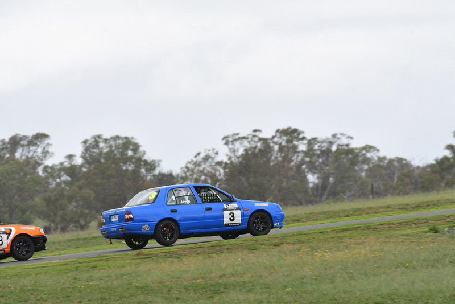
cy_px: 152
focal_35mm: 675
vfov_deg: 2.0
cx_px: 228
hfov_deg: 3.1
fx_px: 8534
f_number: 10
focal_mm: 450
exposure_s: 1/640
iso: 500
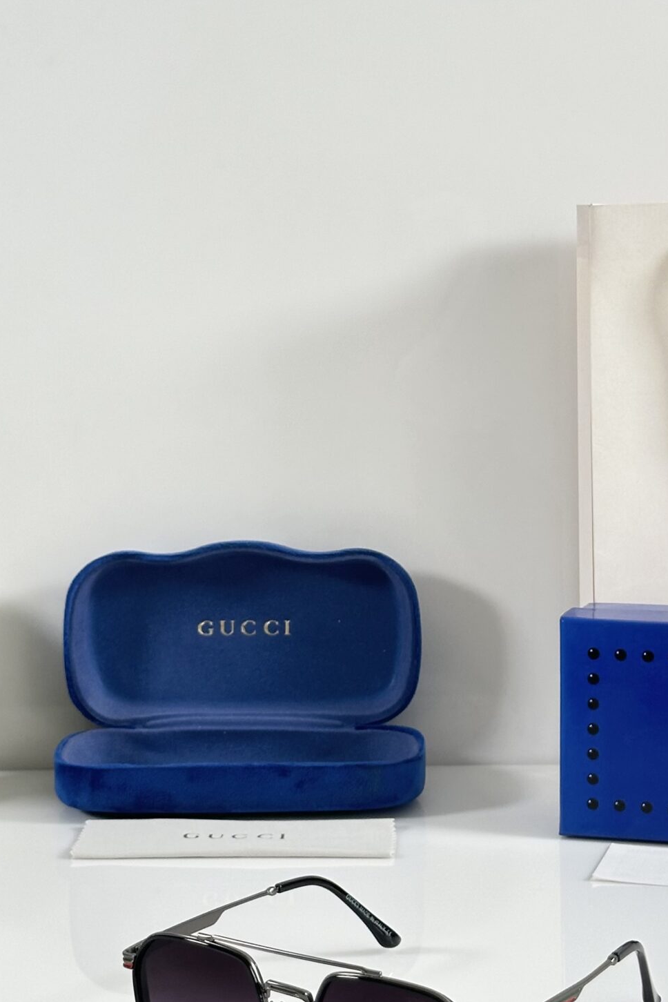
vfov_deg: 23.1
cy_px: 480
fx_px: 2449
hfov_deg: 15.5
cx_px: 356
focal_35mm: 88
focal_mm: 6.86
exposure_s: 1/100
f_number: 1.78
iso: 80
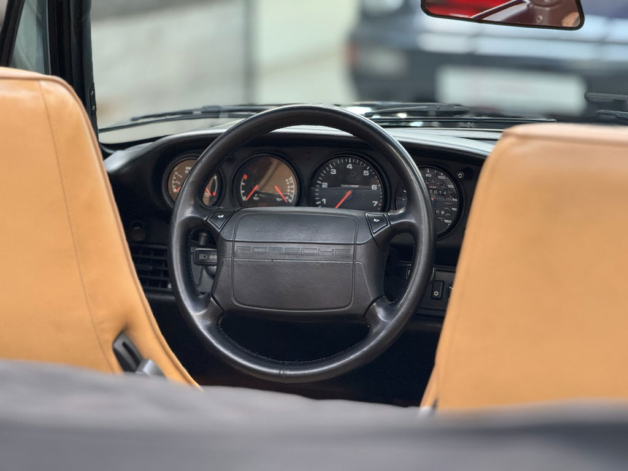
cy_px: 236
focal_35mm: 120
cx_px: 314
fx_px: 2177
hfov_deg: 16.4
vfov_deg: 12.3
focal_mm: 15.66
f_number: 2.8
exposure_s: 1/100
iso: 400
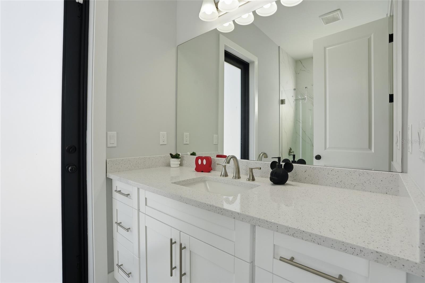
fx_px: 189
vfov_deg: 73.7
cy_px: 142
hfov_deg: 96.7
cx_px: 212
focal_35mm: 16
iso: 400
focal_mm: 16
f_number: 9
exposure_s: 1/500
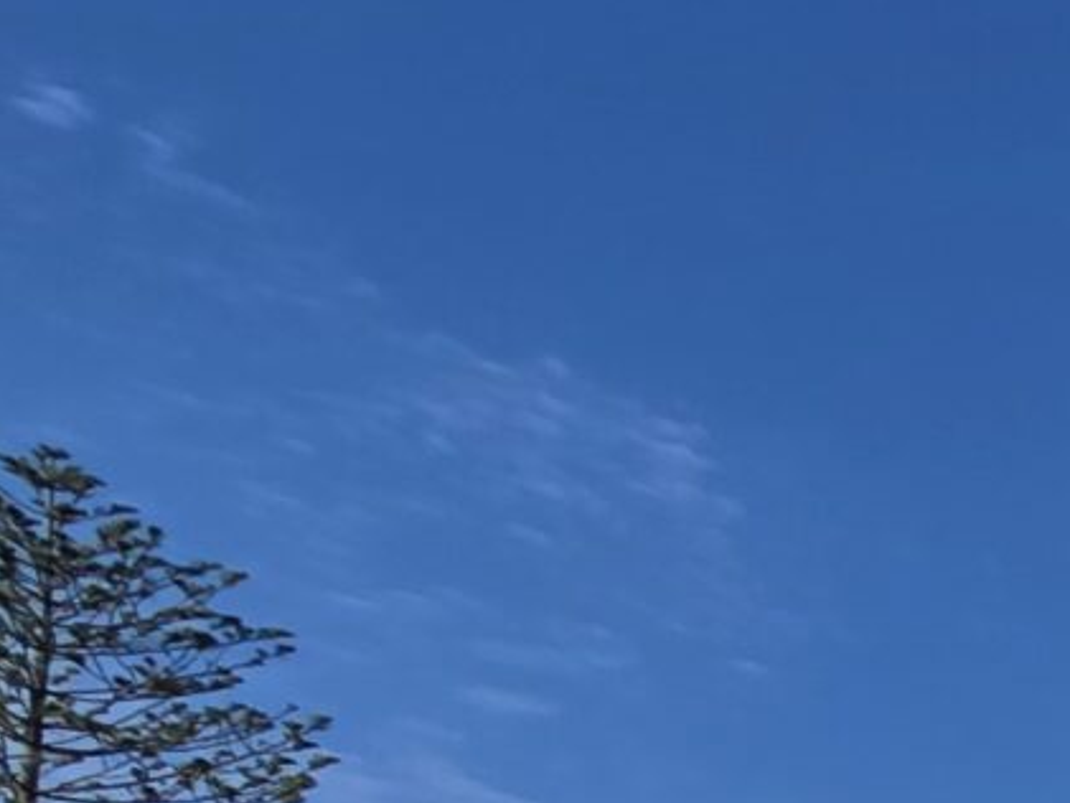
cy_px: 1761
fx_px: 2443
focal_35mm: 79
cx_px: 3045
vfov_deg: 14.4
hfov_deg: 12.3
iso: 50
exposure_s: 1/2851
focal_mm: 2.2
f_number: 2.2
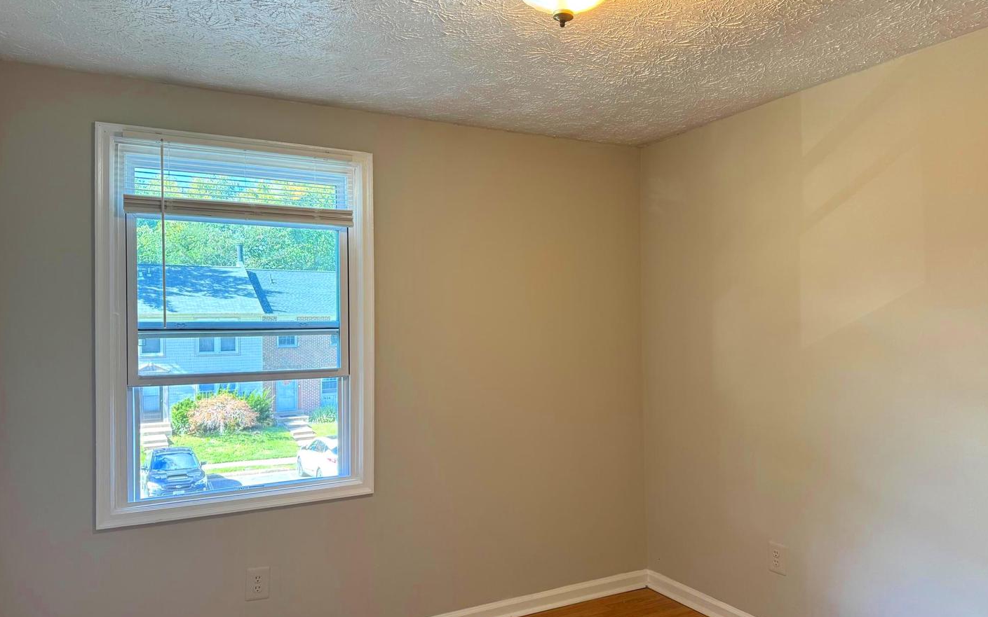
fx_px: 700
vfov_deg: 47.6
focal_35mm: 26
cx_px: 492
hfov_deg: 70.4
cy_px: 320
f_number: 1.78
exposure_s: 1/120
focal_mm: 6.76
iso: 100
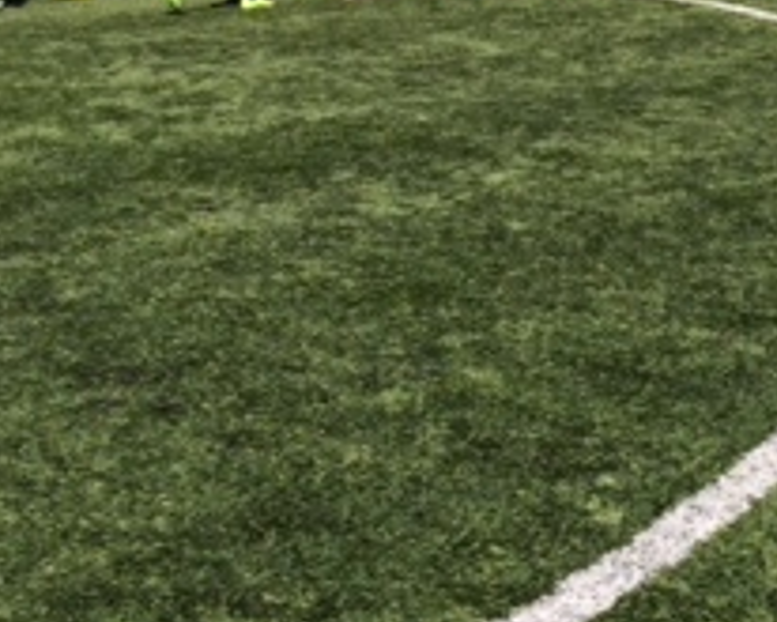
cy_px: 8
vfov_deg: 16.6
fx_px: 2094
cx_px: 815
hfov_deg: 20.2
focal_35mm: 91
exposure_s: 1/1520
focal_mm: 4.12
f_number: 2.2
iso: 32
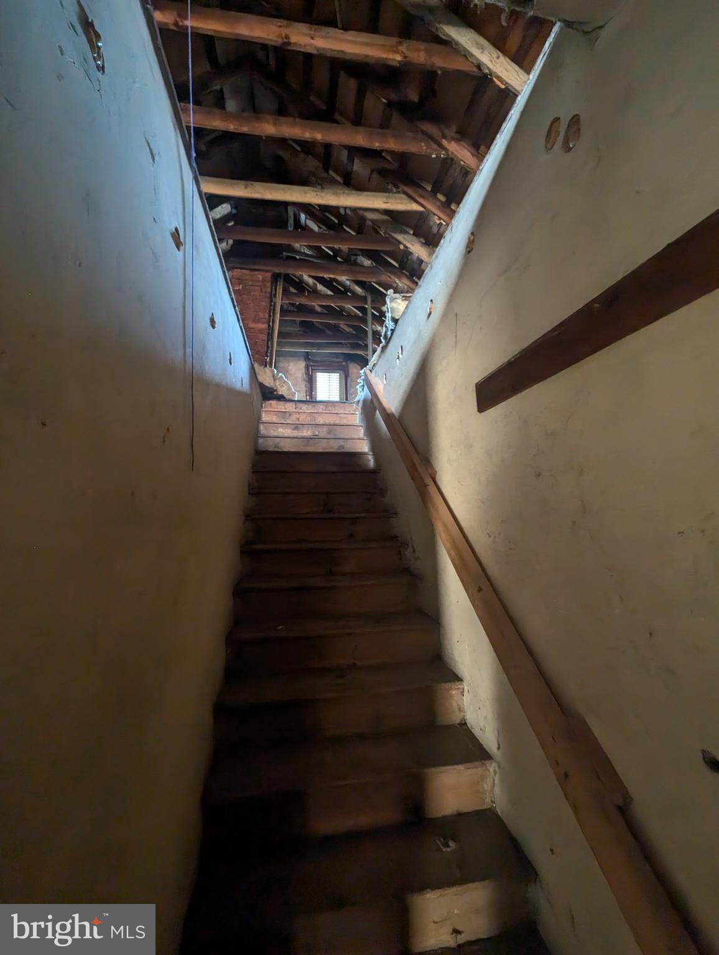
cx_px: 360
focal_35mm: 13
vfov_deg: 106.1
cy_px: 478
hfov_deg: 90.0
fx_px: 359
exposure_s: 1/29.8
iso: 846
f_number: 2.2
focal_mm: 1.95
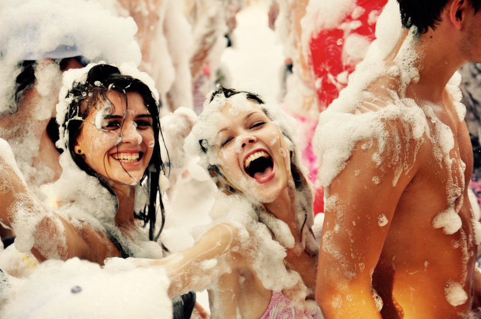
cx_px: 240
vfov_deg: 10.7
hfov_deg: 16.1
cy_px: 160
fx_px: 1701
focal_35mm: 128
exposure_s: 1/320
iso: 320
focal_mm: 85
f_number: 6.3
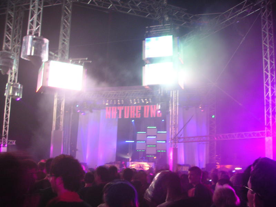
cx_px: 138
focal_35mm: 38
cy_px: 104
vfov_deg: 37.7
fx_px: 303
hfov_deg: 49.0
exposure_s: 1/4
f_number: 2.8
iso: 100
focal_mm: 6
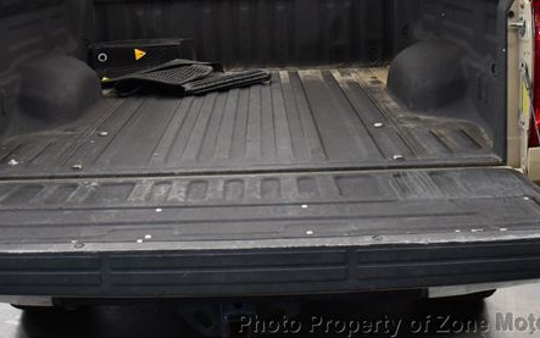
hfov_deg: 38.1
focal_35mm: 53
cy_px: 85
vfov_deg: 24.2
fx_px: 780
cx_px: 222
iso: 1400
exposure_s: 1/125
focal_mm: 18
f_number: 3.5
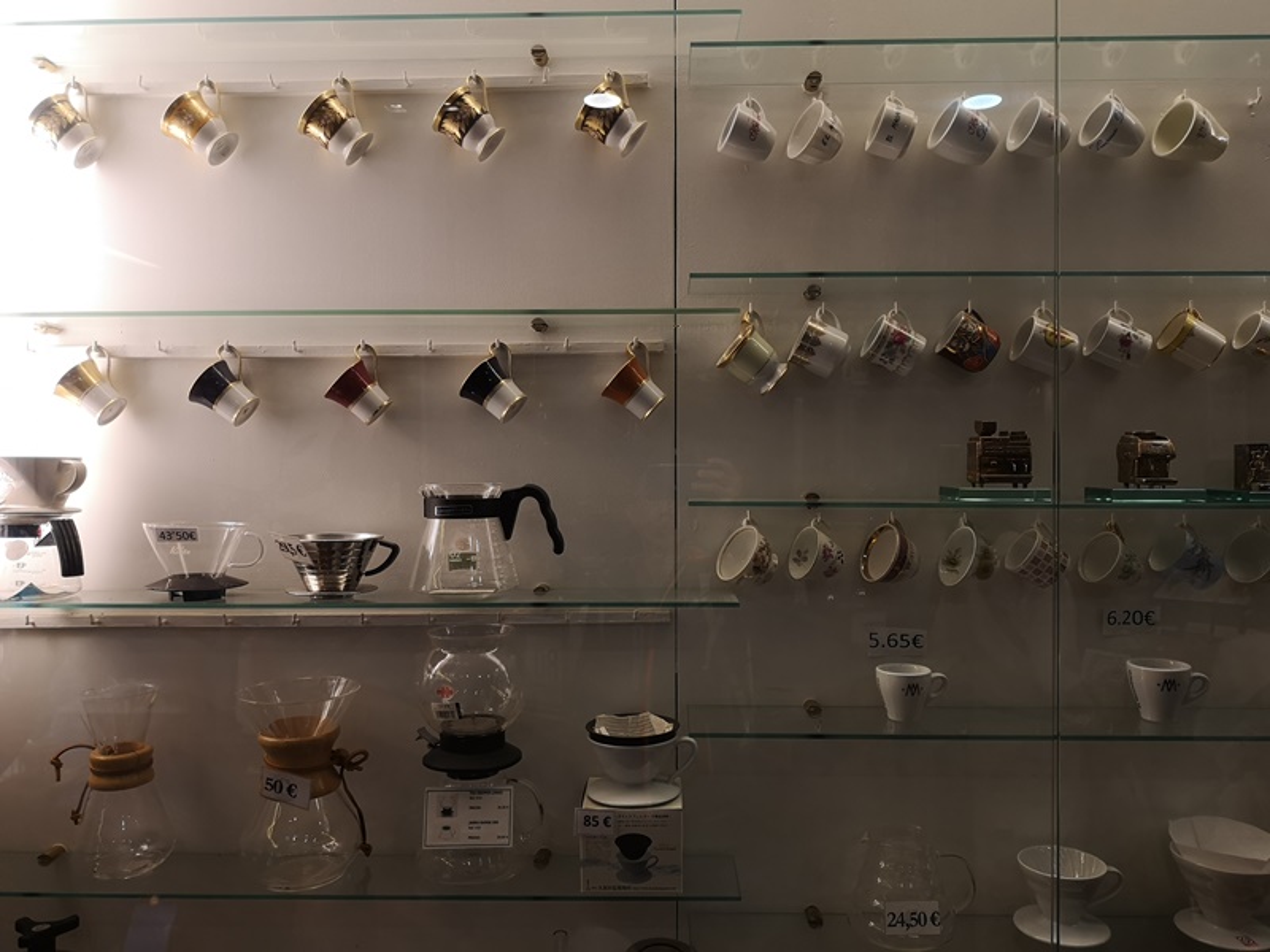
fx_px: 991
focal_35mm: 27
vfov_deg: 51.4
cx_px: 635
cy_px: 476
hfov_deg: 65.3
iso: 50
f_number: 1.8
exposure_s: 1/50
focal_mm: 3.95
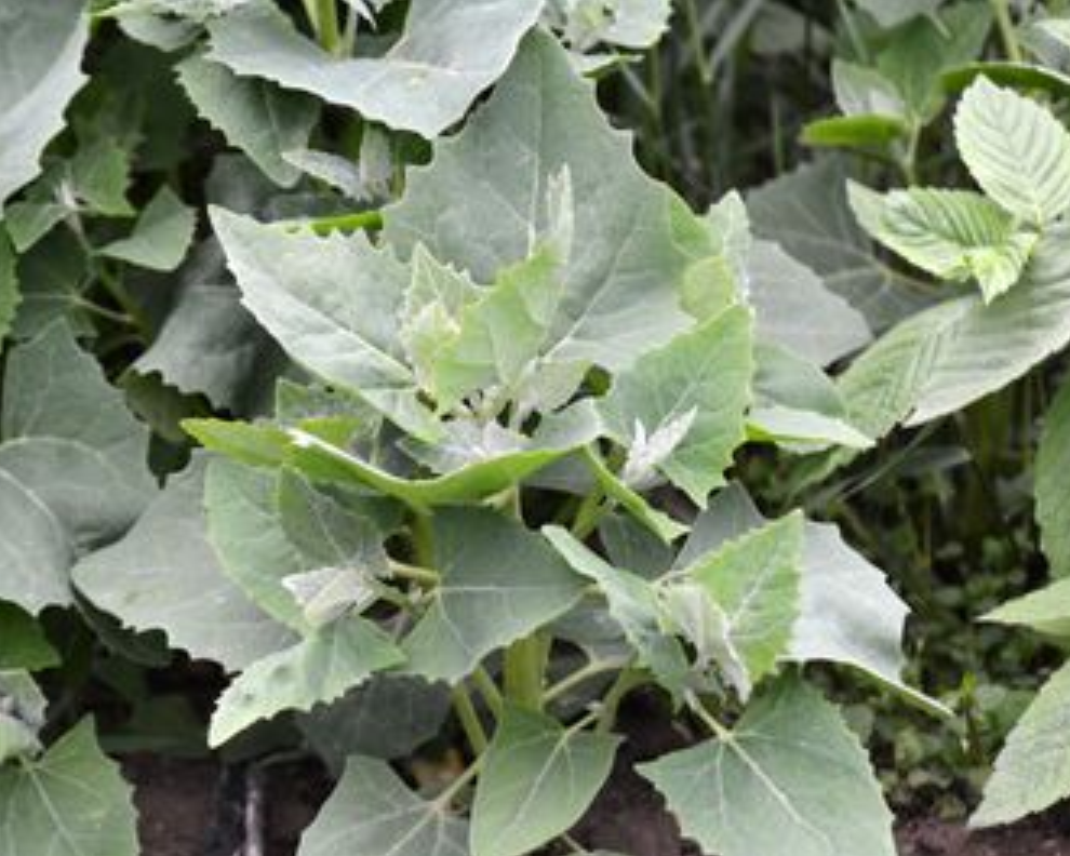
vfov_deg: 8.1
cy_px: 430
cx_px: 490
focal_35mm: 191
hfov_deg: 10.1
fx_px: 6049
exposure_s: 1/100
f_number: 4.8
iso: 250
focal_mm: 112
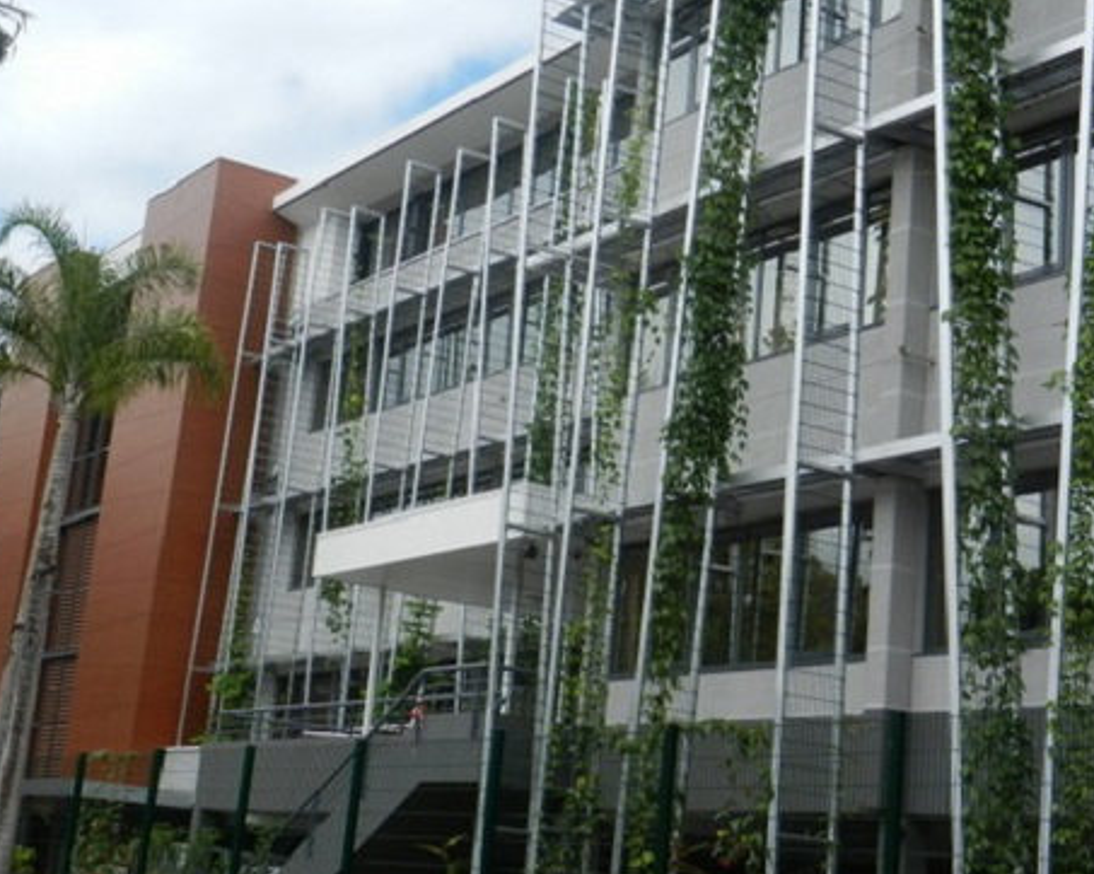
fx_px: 2039
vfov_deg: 24.2
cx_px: 555
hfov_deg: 30.0
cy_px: 351
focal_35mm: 63
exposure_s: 1/1000
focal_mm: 8.2
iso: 160
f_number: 4.2
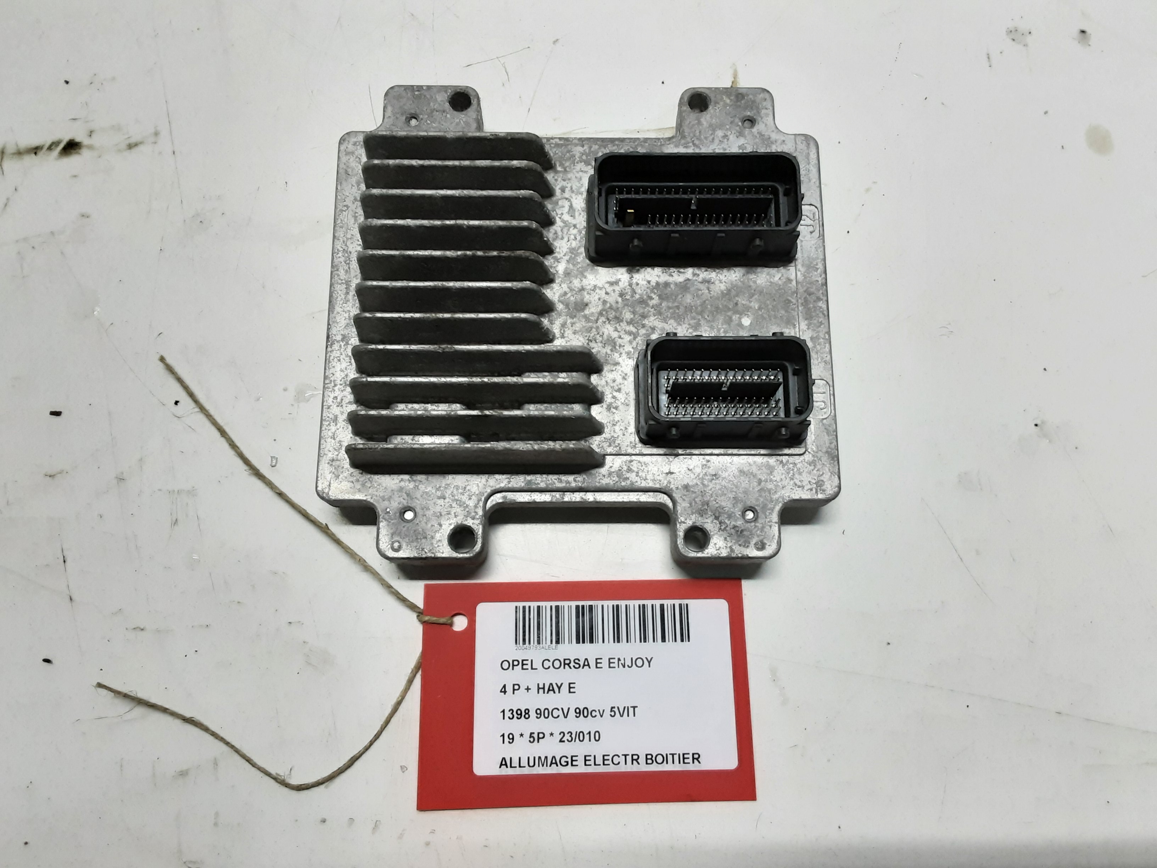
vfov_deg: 51.4
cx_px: 578
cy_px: 434
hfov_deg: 65.3
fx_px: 902
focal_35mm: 27
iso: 160
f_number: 1.9
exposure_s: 1/50
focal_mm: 2.91
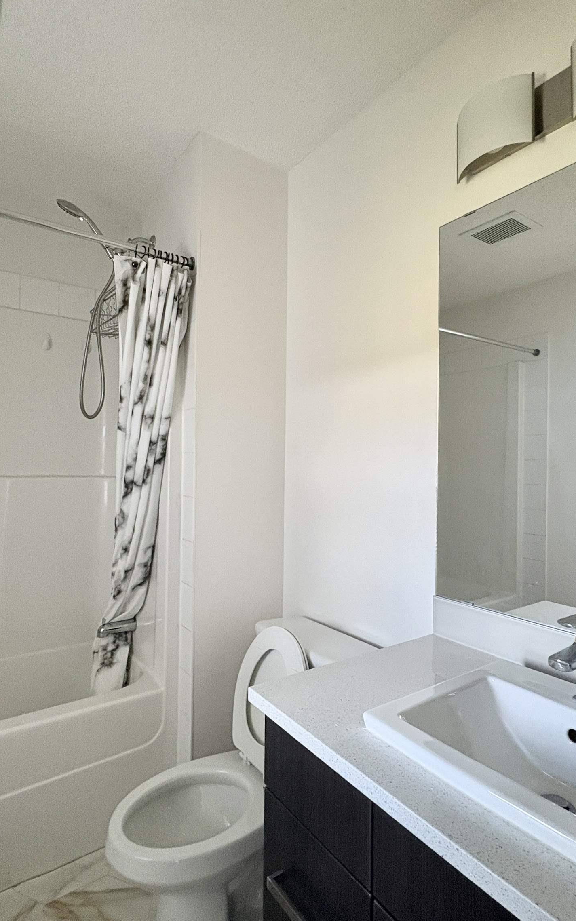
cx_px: 308
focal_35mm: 20
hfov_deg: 59.6
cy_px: 462
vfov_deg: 85.1
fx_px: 502
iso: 250
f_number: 2.2
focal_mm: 2.22
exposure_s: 1/60
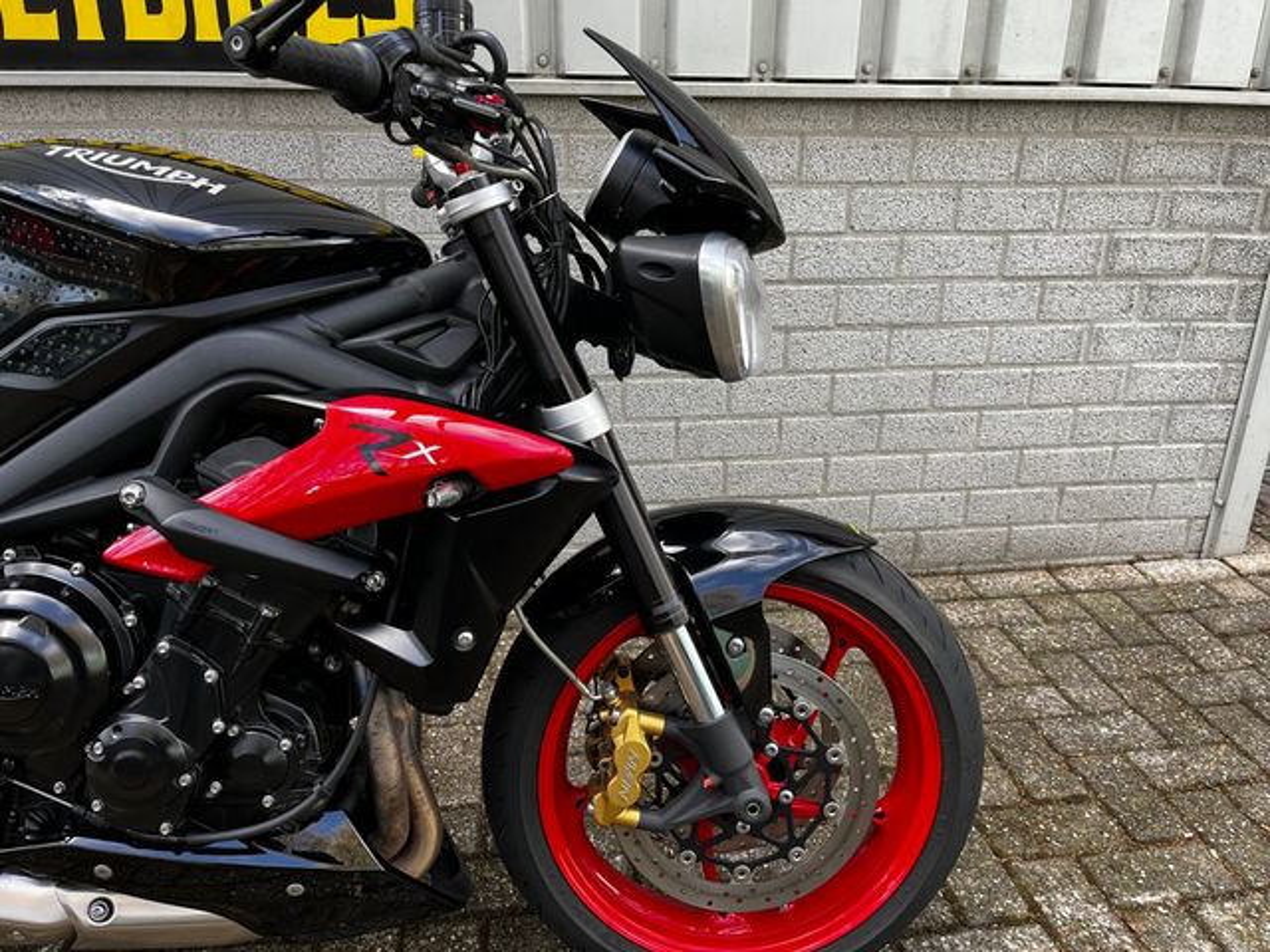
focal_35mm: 26
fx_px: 954
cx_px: 635
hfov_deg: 67.3
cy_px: 476
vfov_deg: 53.1
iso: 32
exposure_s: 1/134
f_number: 1.6
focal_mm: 5.1
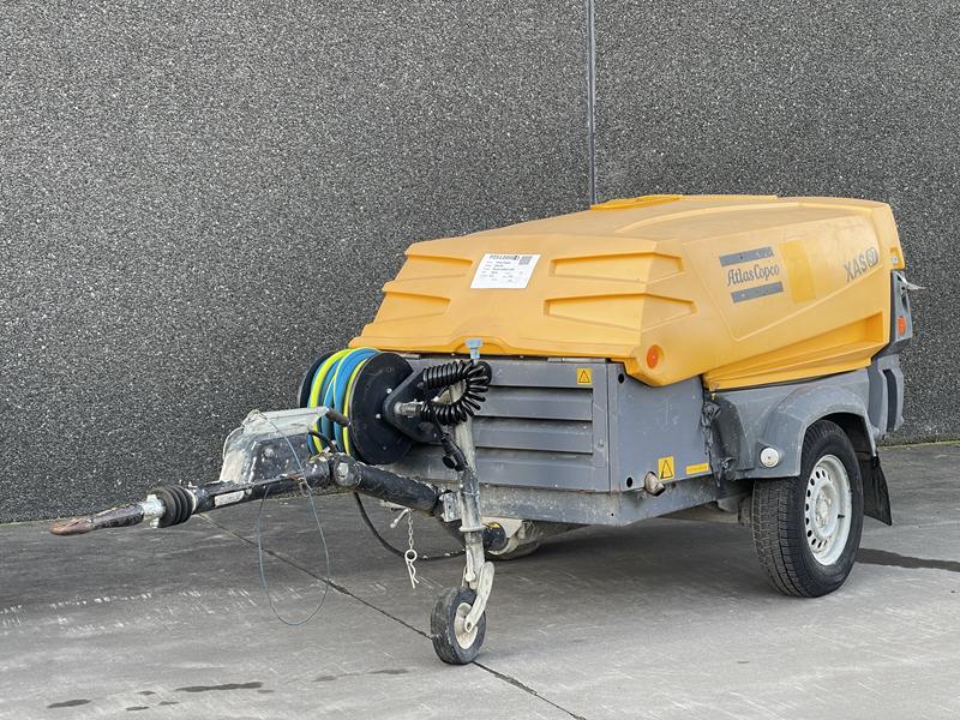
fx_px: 1775
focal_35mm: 64
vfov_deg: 22.9
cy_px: 360
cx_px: 480
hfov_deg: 30.3
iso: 25
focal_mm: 7.5
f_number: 2.2
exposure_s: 1/99
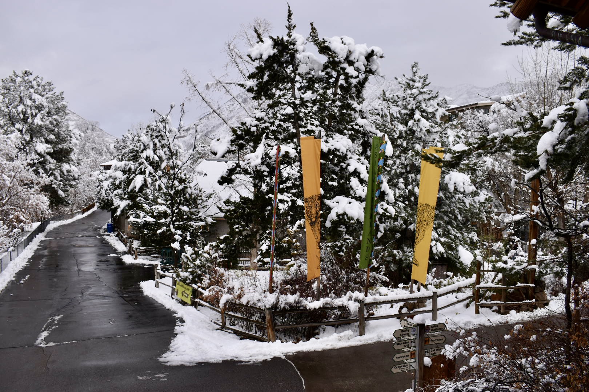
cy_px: 196
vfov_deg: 40.0
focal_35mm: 33
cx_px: 294
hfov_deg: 57.2
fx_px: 540
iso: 200
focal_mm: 22
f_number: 6.3
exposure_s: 1/250
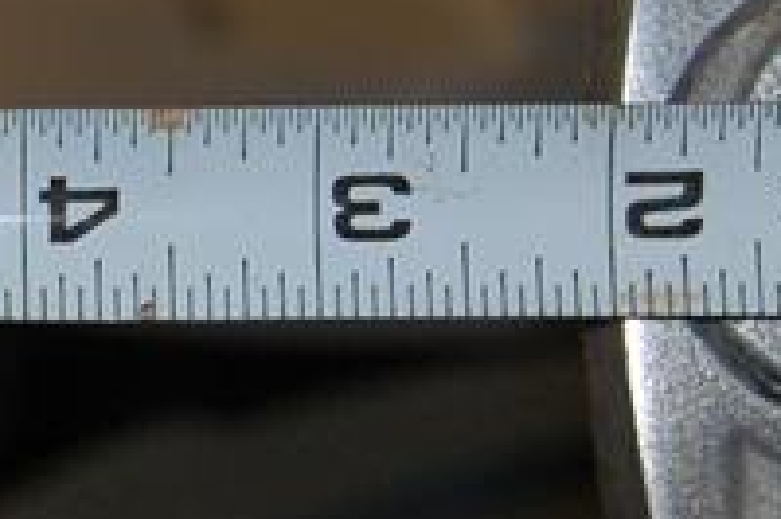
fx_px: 4877
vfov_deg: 6.1
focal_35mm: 225
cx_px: -353
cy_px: 234
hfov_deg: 8.9
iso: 400
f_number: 4.2
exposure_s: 1/60
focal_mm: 26
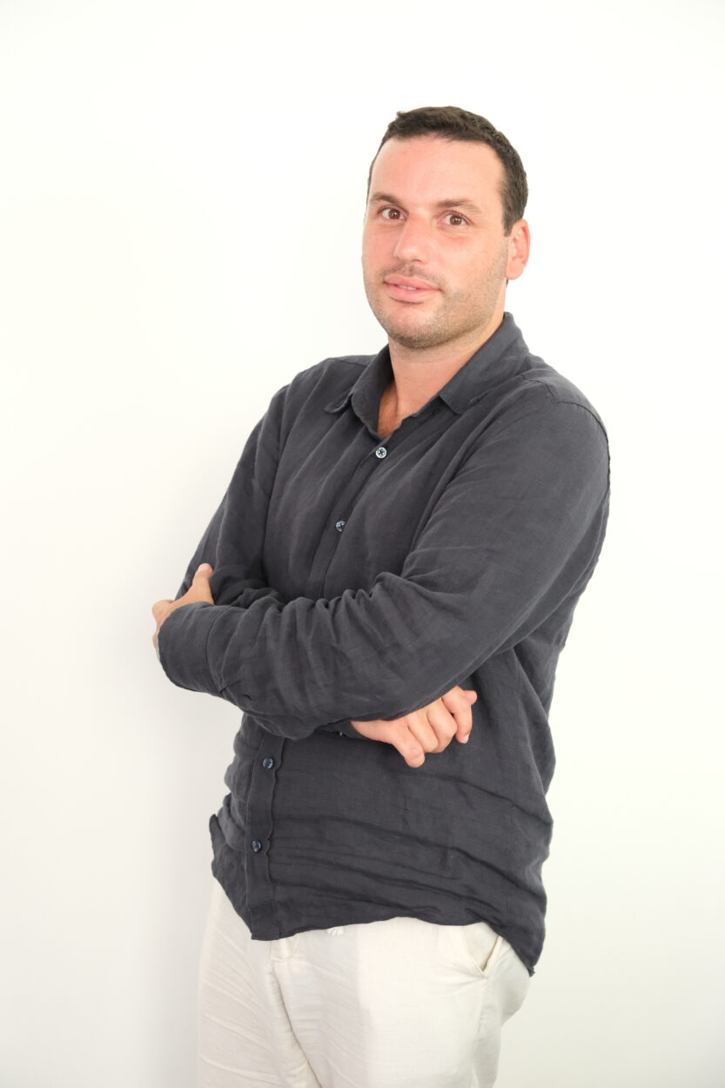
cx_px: 362
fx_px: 1873
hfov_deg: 21.9
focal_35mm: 62
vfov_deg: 32.4
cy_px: 544
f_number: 3.2
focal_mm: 41.4
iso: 3200
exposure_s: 1/320
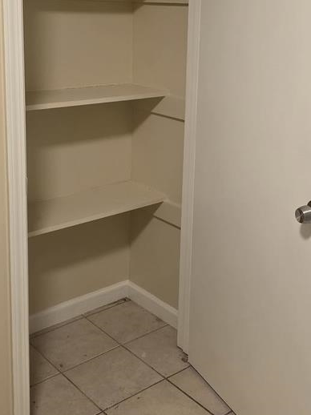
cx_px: 180
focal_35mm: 48
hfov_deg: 30.2
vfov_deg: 38.8
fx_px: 575
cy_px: 111
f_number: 1.7
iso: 640
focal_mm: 6.3
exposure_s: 1/120
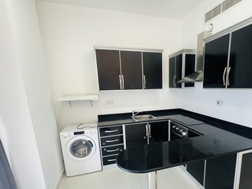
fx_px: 131
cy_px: 115
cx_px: 149
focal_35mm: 18
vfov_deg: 70.8
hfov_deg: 86.8
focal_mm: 1.57
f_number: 1.8
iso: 250
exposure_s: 1/99
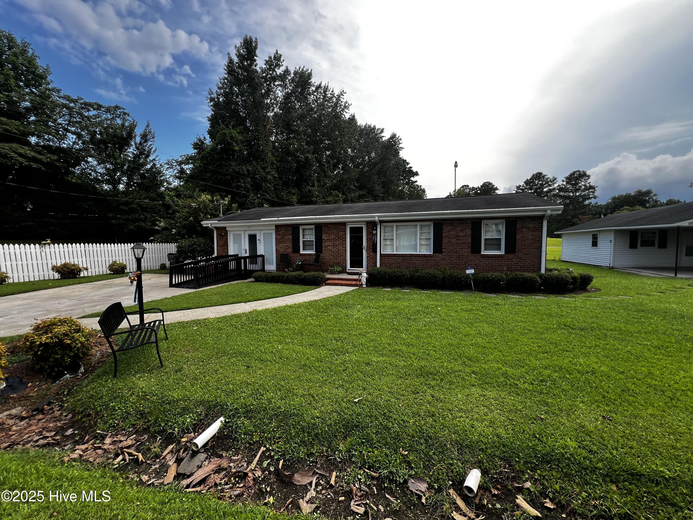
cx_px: 346
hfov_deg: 106.2
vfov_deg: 89.9
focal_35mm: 13
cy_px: 260
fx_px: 260
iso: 32
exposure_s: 1/153
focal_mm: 1.57
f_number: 1.8
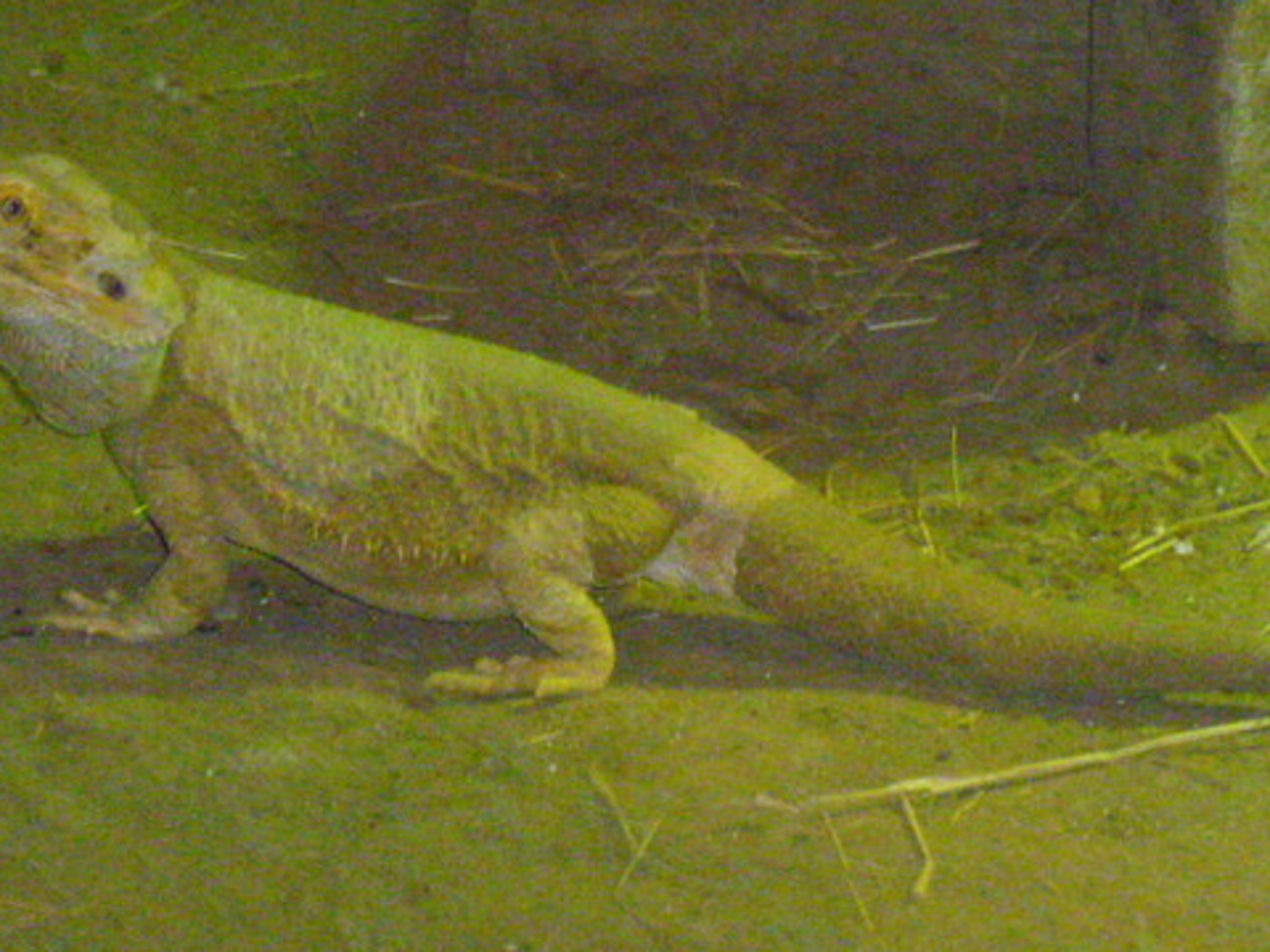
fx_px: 10419
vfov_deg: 5.2
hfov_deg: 7.0
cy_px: 505
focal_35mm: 284
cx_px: 561
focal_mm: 40.5
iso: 1600
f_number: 5.9
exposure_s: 1/60
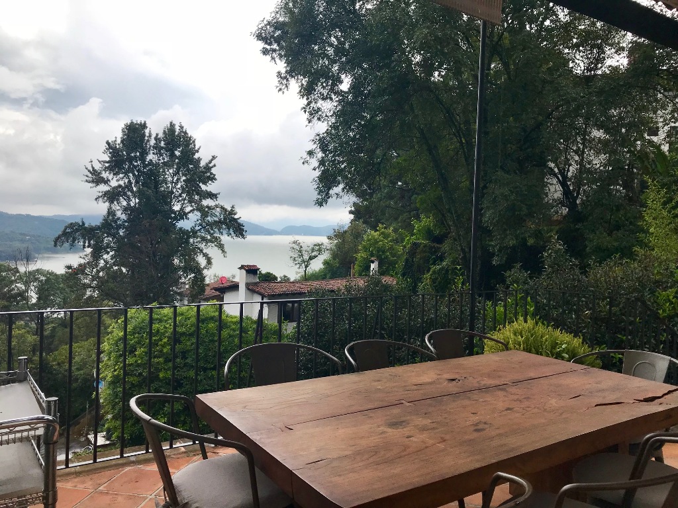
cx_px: 339
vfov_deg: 49.7
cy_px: 254
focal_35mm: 28
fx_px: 548
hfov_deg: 63.4
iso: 20
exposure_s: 1/833
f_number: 1.8
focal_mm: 3.99
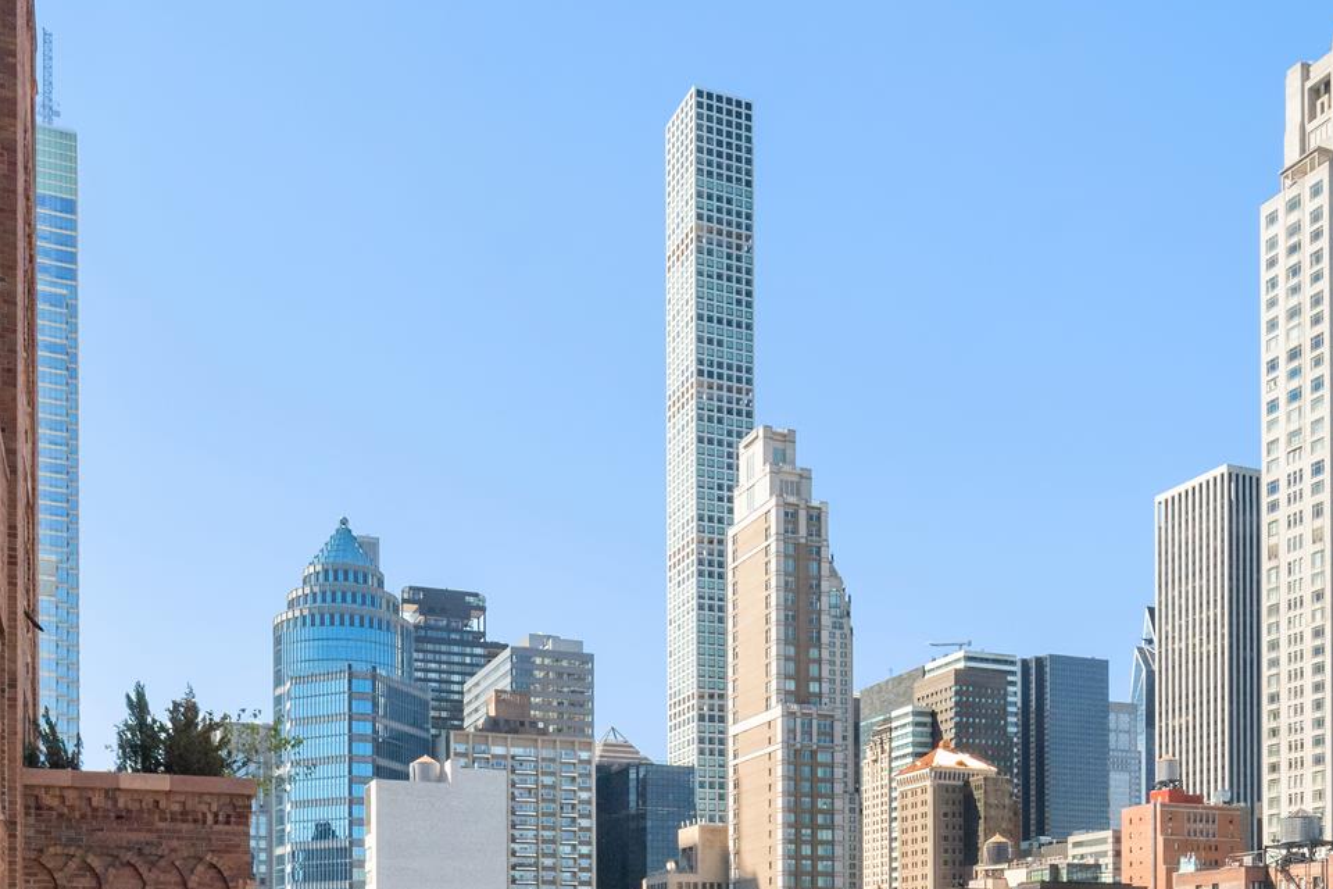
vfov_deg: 38.2
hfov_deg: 55.7
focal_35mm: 34
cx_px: 596
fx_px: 1259
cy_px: 632
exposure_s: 1/800
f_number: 18
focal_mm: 17
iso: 1000
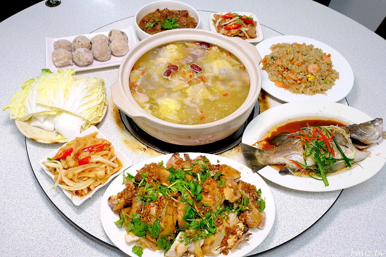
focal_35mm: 29
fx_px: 311
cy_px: 128
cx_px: 193
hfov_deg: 63.7
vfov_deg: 44.9
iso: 3200
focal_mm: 19.6
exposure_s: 1/50
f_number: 8
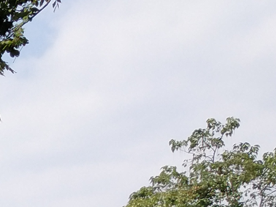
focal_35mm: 173
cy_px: 393
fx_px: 1379
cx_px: -443
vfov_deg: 8.2
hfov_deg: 9.7
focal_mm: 3.95
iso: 106
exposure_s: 1/2741
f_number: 1.8
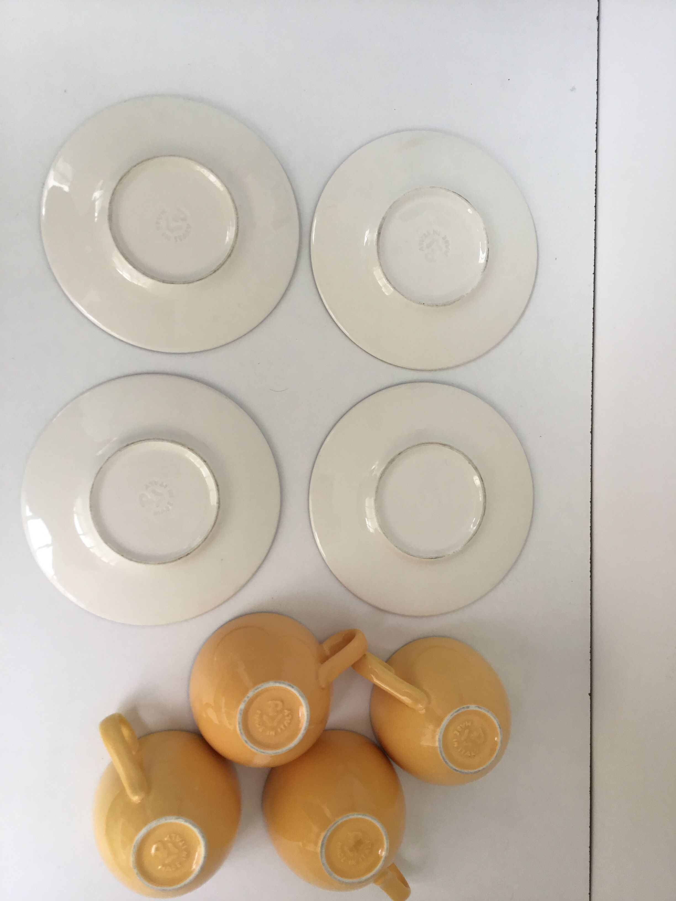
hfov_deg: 45.4
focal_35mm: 31
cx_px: 338
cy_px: 450
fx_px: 807
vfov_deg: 58.4
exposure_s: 1/33
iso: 25
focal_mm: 3.3
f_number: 2.4
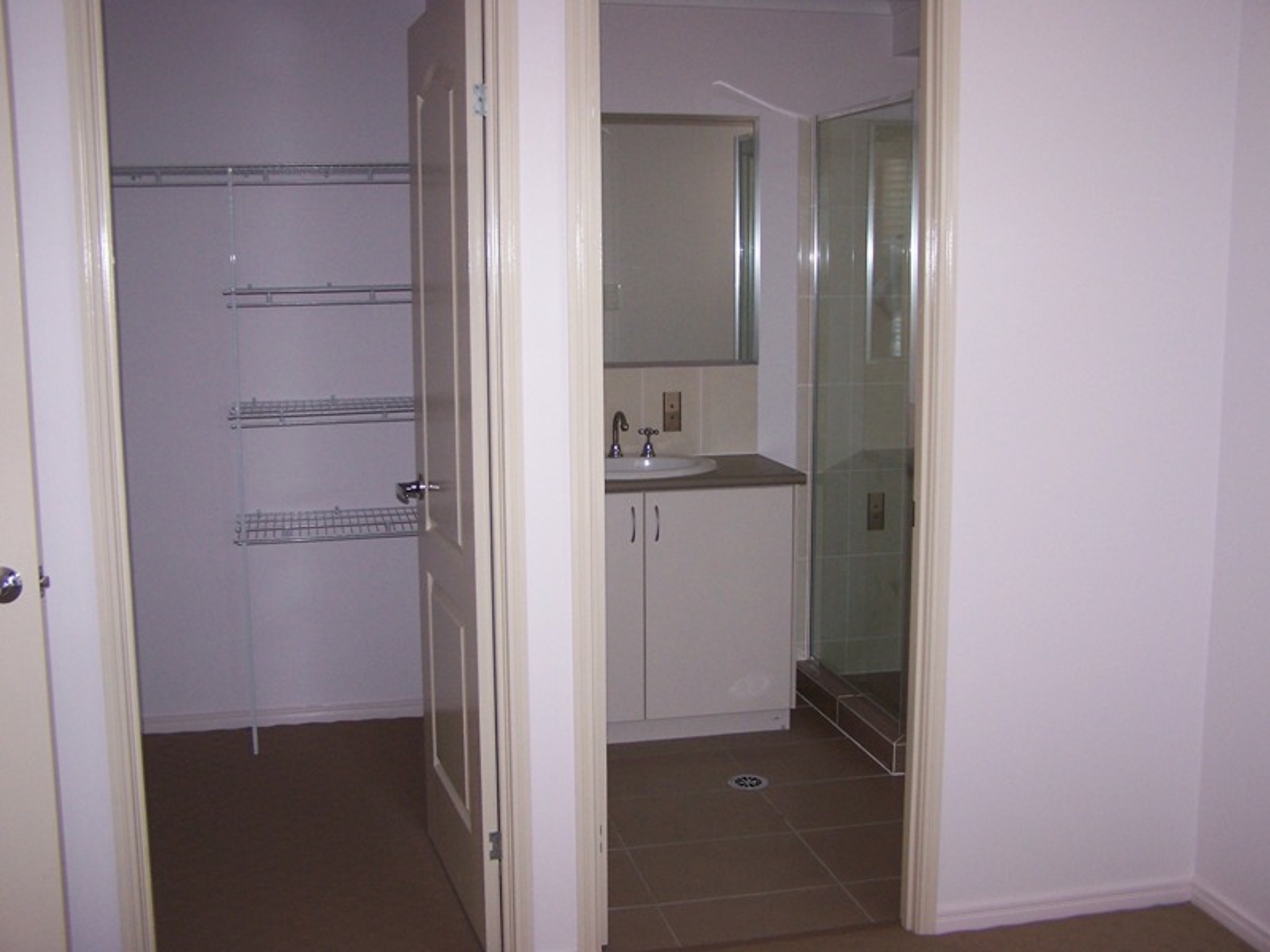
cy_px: 476
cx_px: 635
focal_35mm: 38
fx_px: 1394
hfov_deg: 49.0
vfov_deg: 37.7
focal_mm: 6.3
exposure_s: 1/60
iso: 140
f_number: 2.8
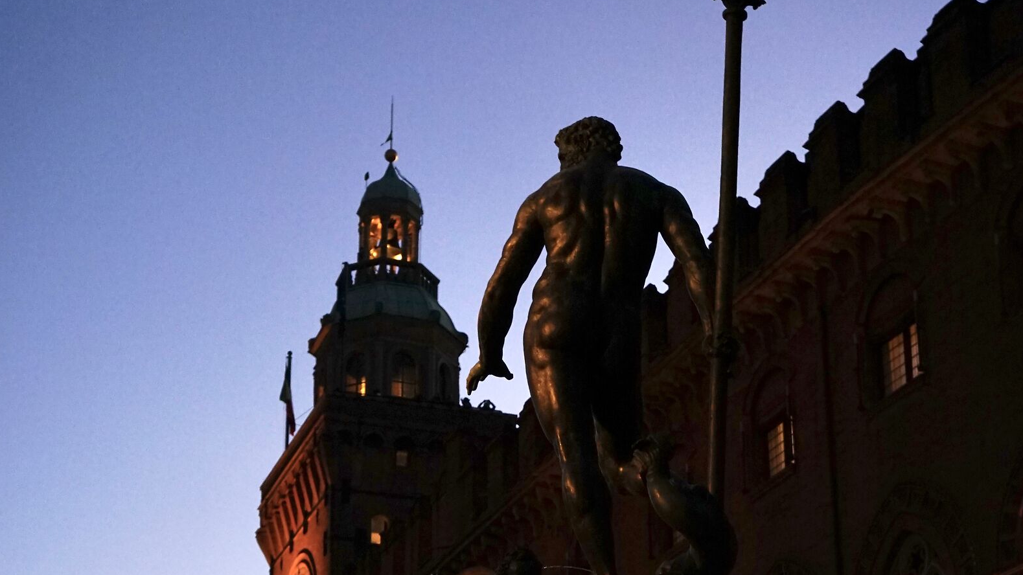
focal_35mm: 78
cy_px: 425
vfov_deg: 15.4
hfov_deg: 27.2
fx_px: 2116
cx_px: 514
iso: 1250
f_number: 5
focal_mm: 49
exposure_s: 1/80
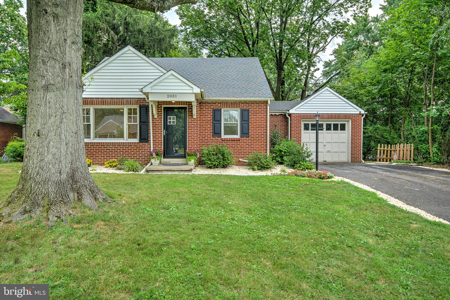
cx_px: 225
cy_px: 150
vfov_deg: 53.1
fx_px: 300
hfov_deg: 73.7
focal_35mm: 24
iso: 100
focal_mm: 24
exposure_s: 1/30
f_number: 8
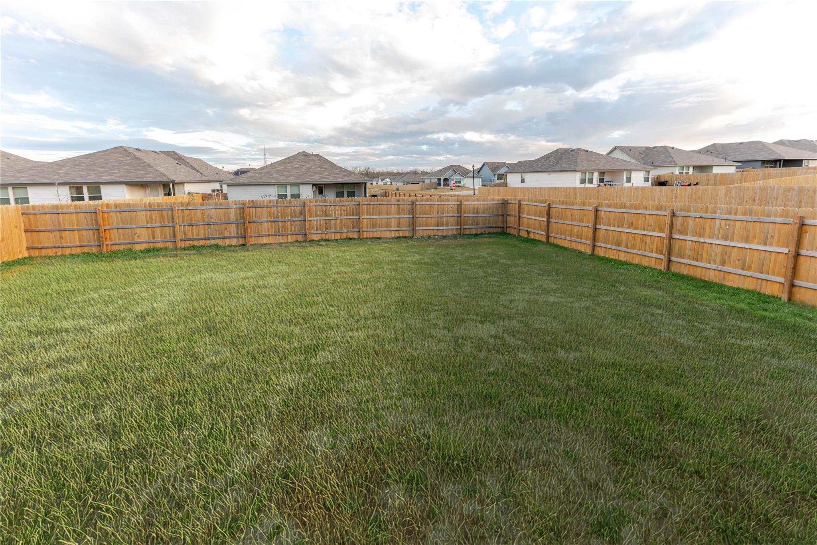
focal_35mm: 12
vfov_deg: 90.0
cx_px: 408
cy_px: 272
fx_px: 272
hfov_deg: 112.6
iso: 320
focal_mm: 12
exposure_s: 1/160
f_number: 4
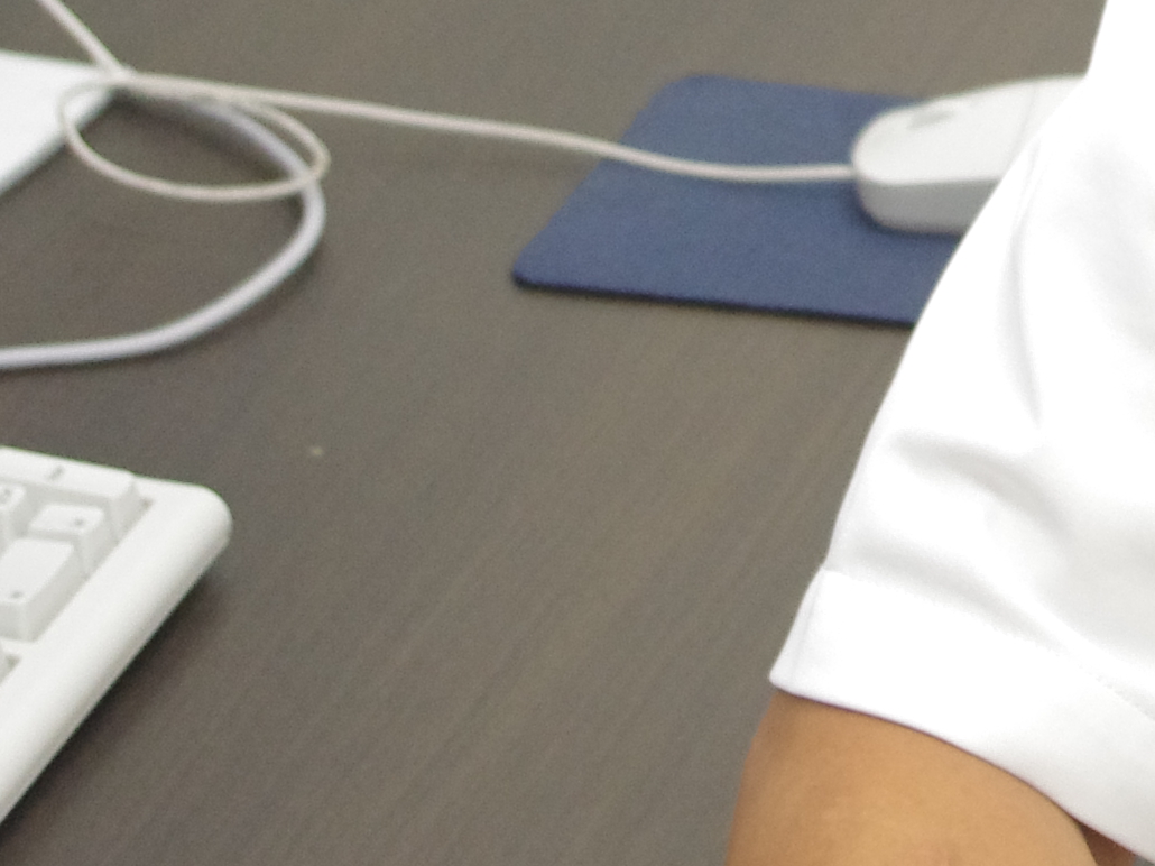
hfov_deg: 9.3
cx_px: 1577
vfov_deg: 7.0
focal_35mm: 208
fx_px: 6939
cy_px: -459
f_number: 4.5
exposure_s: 1/125
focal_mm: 35
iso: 1600
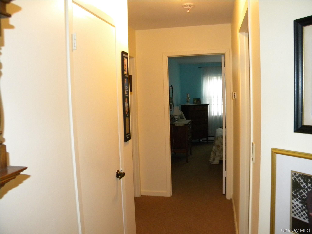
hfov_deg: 63.4
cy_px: 117
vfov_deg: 49.7
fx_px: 252
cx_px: 156
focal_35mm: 28
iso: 400
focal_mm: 5
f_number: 3.5
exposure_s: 1/26
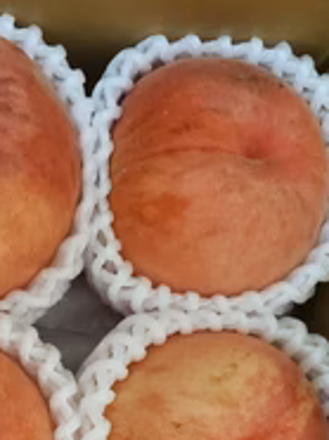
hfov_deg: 25.9
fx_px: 711
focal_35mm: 56
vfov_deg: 31.8
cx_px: 102
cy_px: 438
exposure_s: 1/40
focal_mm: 4.3
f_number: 1.5
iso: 640
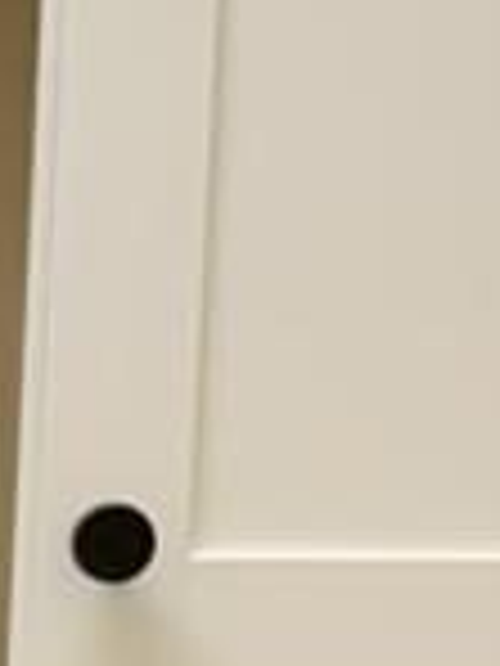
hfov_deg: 6.6
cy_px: 994
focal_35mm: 200
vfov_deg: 9.6
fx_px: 3852
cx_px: -1131
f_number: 1.8
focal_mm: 3
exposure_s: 1/60
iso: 64
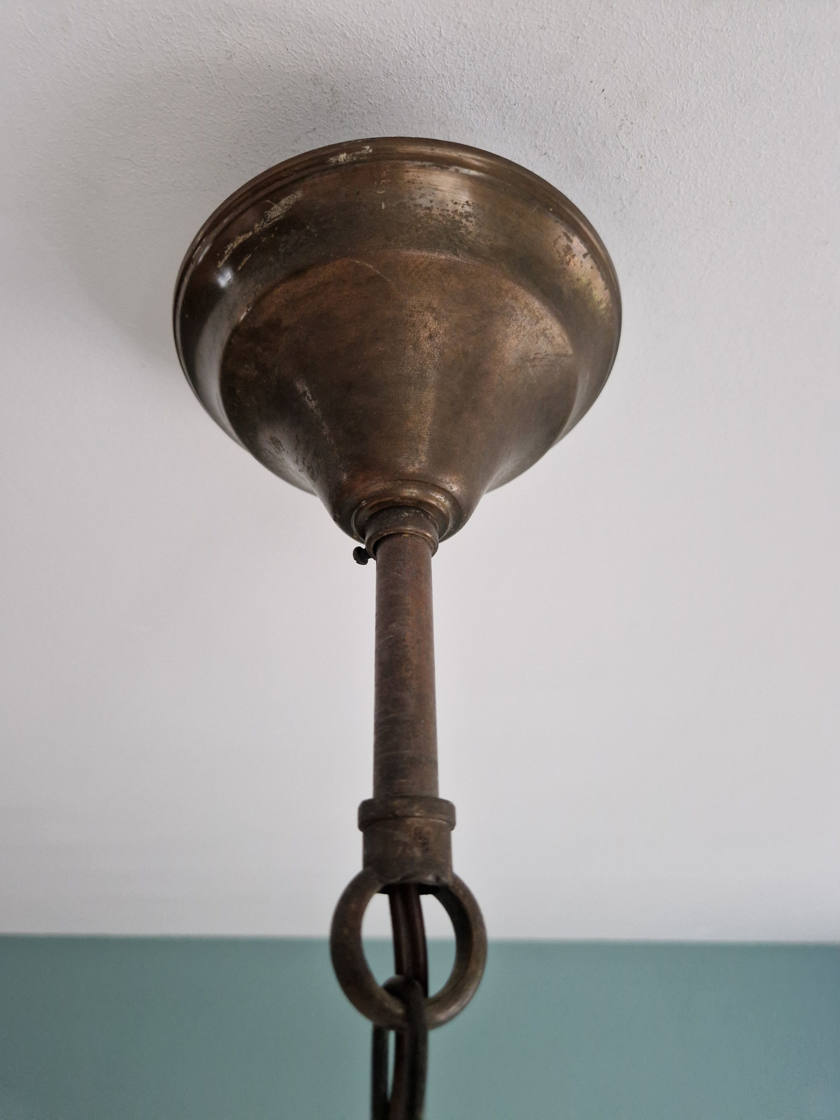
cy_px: 560
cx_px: 420
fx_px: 744
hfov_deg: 58.9
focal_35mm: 23
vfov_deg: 73.9
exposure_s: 1/100
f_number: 1.8
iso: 100
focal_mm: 5.4
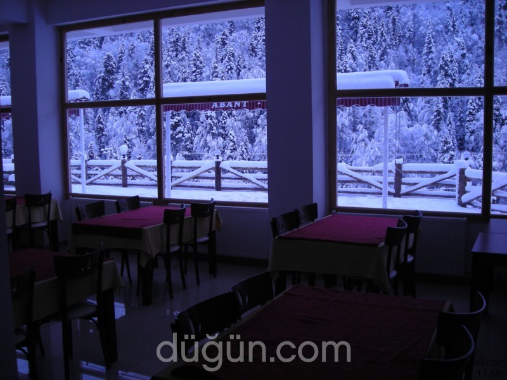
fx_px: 557
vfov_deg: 37.7
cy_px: 190
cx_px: 254
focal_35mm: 38
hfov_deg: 49.0
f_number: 3.2
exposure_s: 1/270
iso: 50
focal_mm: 6.3
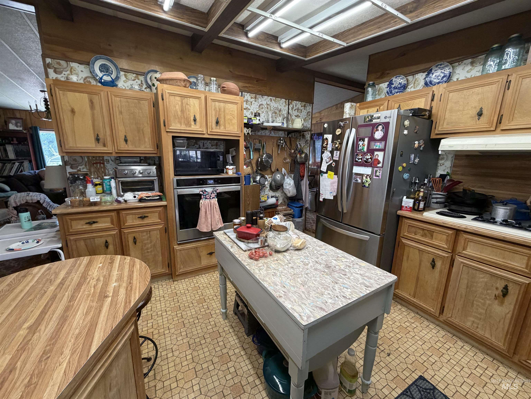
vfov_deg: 85.7
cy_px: 200
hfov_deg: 102.1
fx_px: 215
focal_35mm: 14
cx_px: 266
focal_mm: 2.22
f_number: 2.2
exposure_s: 1/120
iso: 250
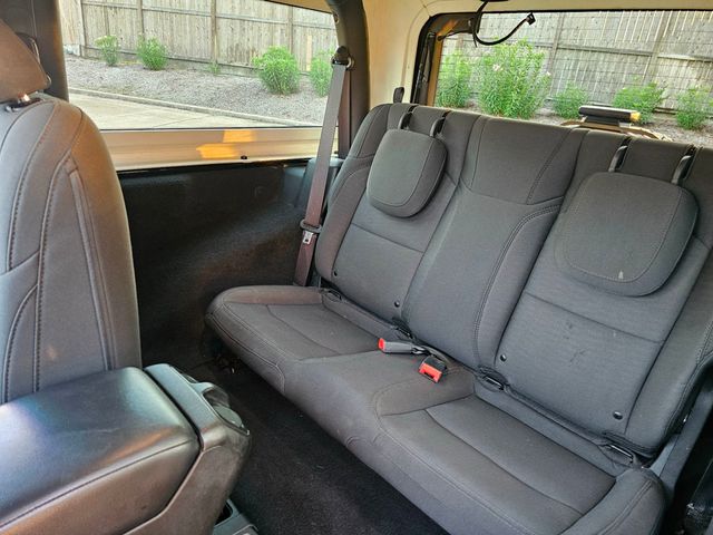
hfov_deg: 73.9
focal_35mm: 23
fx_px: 474
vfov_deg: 58.9
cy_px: 268
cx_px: 356
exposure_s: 1/24
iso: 640
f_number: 1.7
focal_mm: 6.3
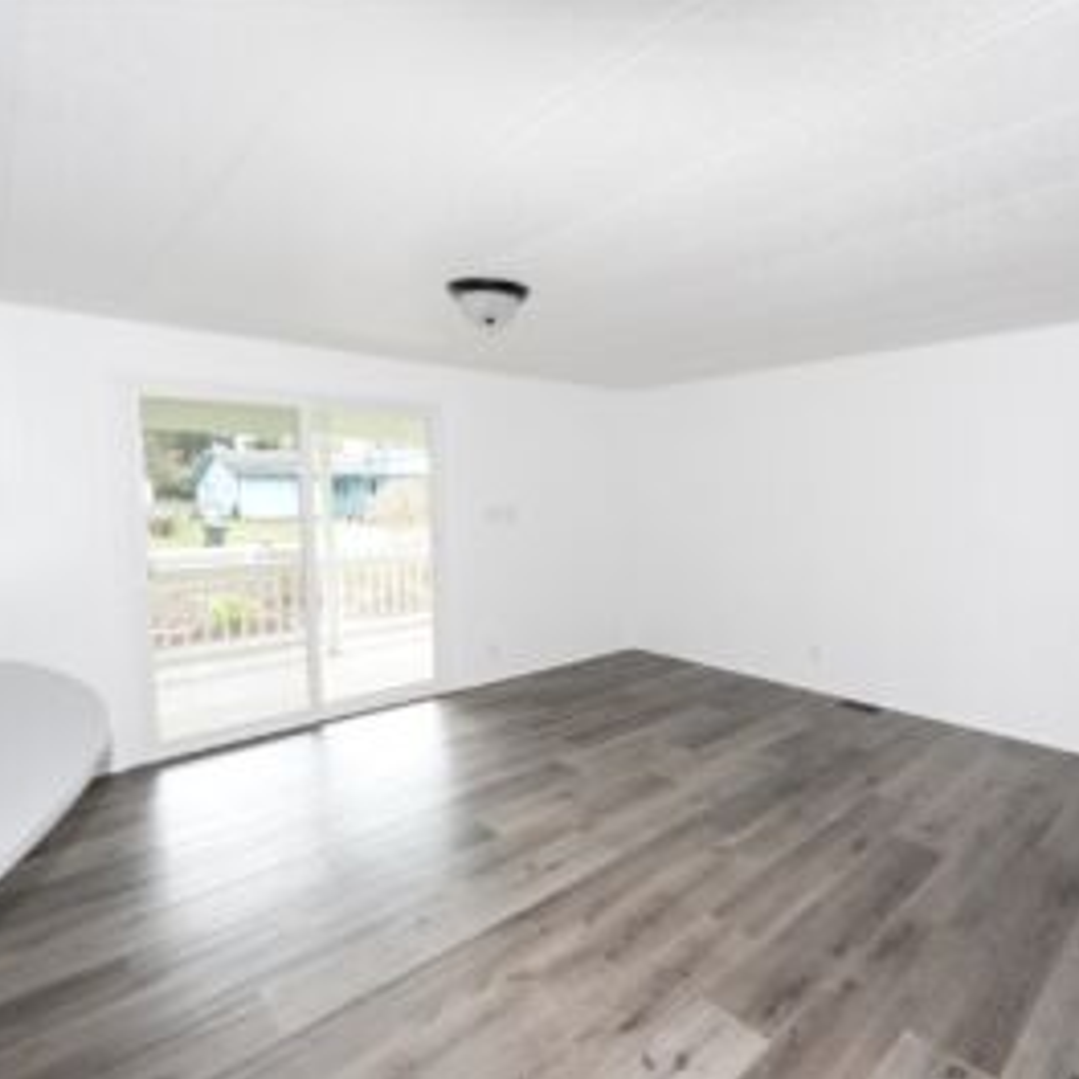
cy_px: 537
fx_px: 635
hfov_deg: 79.9
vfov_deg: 80.7
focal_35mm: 18
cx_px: 638
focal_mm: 14
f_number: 4
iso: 3200
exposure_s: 1/800
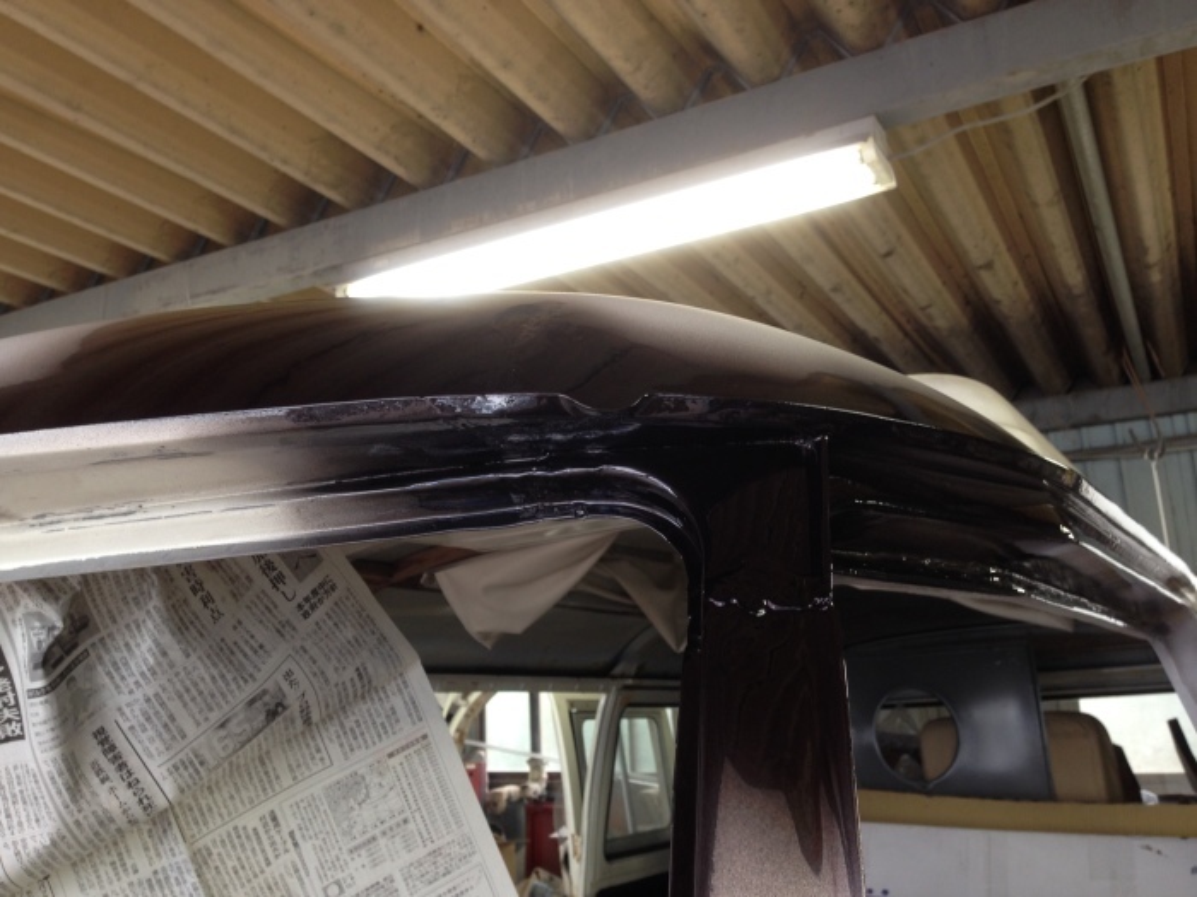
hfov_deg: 55.4
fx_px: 1141
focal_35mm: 33
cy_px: 448
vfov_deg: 42.9
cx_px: 598
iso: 50
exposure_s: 1/20
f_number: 2.4
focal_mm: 4.12
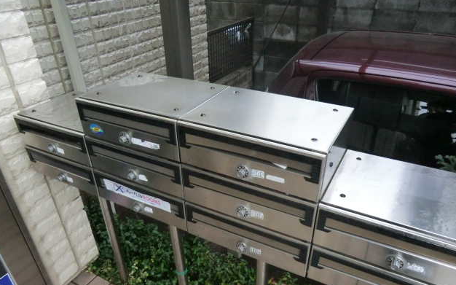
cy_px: 173
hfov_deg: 70.4
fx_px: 323
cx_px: 228
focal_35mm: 26
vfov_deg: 47.3
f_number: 3.2
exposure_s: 1/60
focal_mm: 4.3
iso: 400
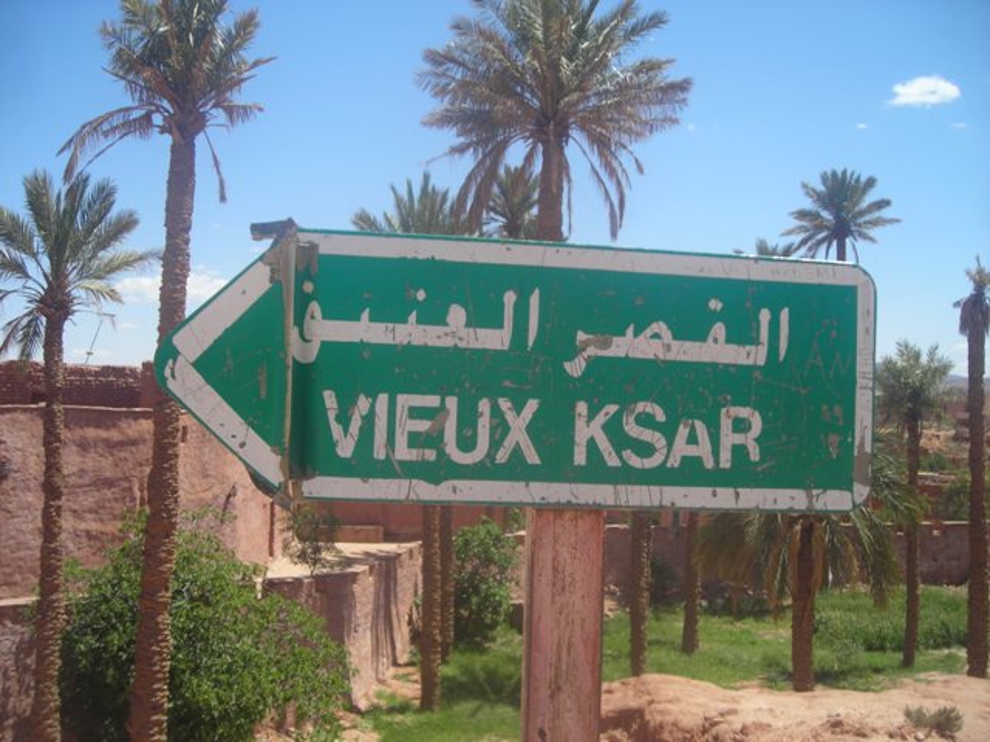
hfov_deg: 49.0
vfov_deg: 37.7
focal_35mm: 38
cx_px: 495
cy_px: 371
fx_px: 1087
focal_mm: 6.3
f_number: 6.4
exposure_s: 1/149
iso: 50
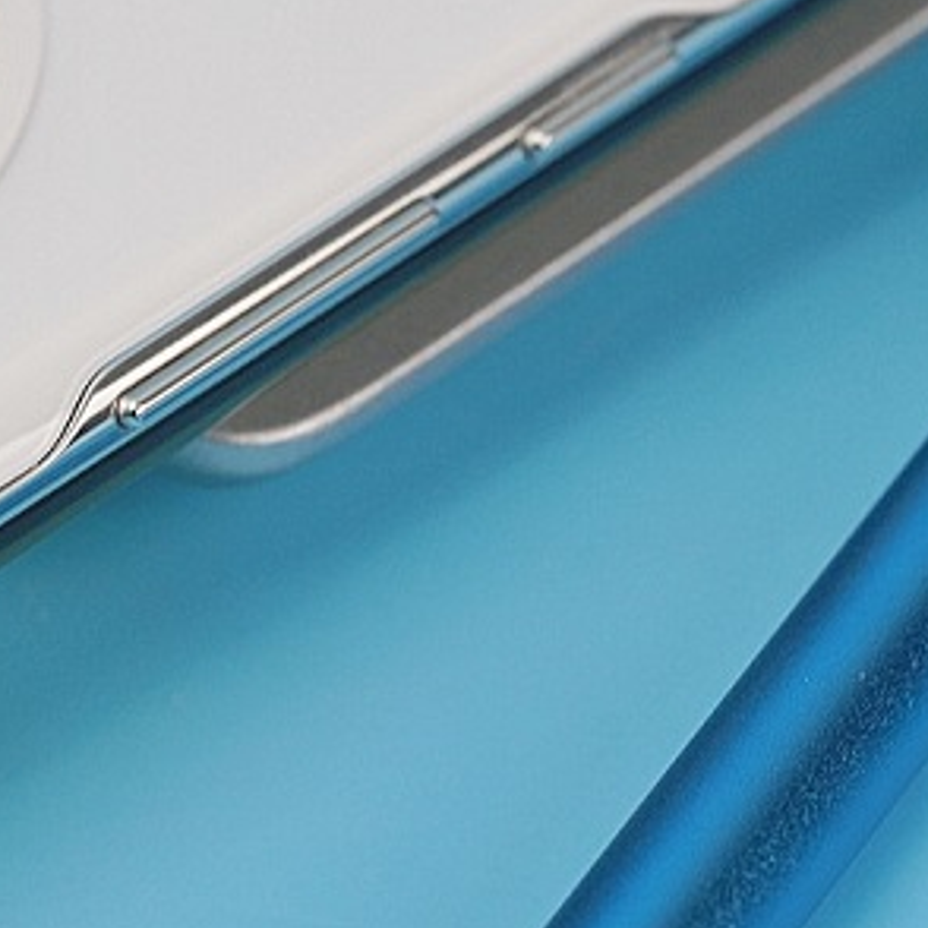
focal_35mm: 312
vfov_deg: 5.6
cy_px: 240
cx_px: -773
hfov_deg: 5.5
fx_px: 9463
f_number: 8
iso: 640
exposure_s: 1/100
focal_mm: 90
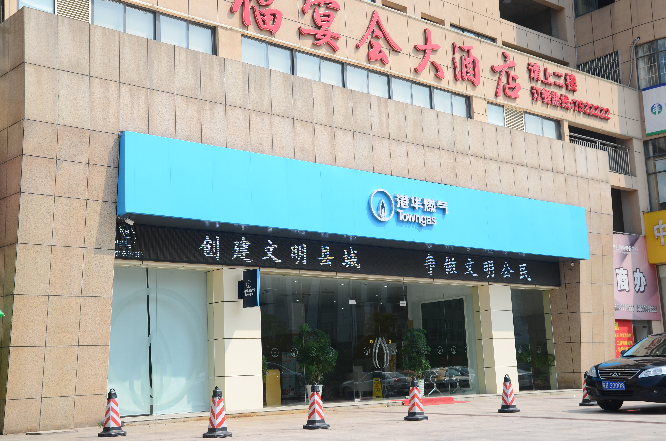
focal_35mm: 48
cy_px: 220
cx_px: 333
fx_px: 886
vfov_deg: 28.0
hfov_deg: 41.2
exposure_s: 1/250
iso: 100
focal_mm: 32
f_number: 8
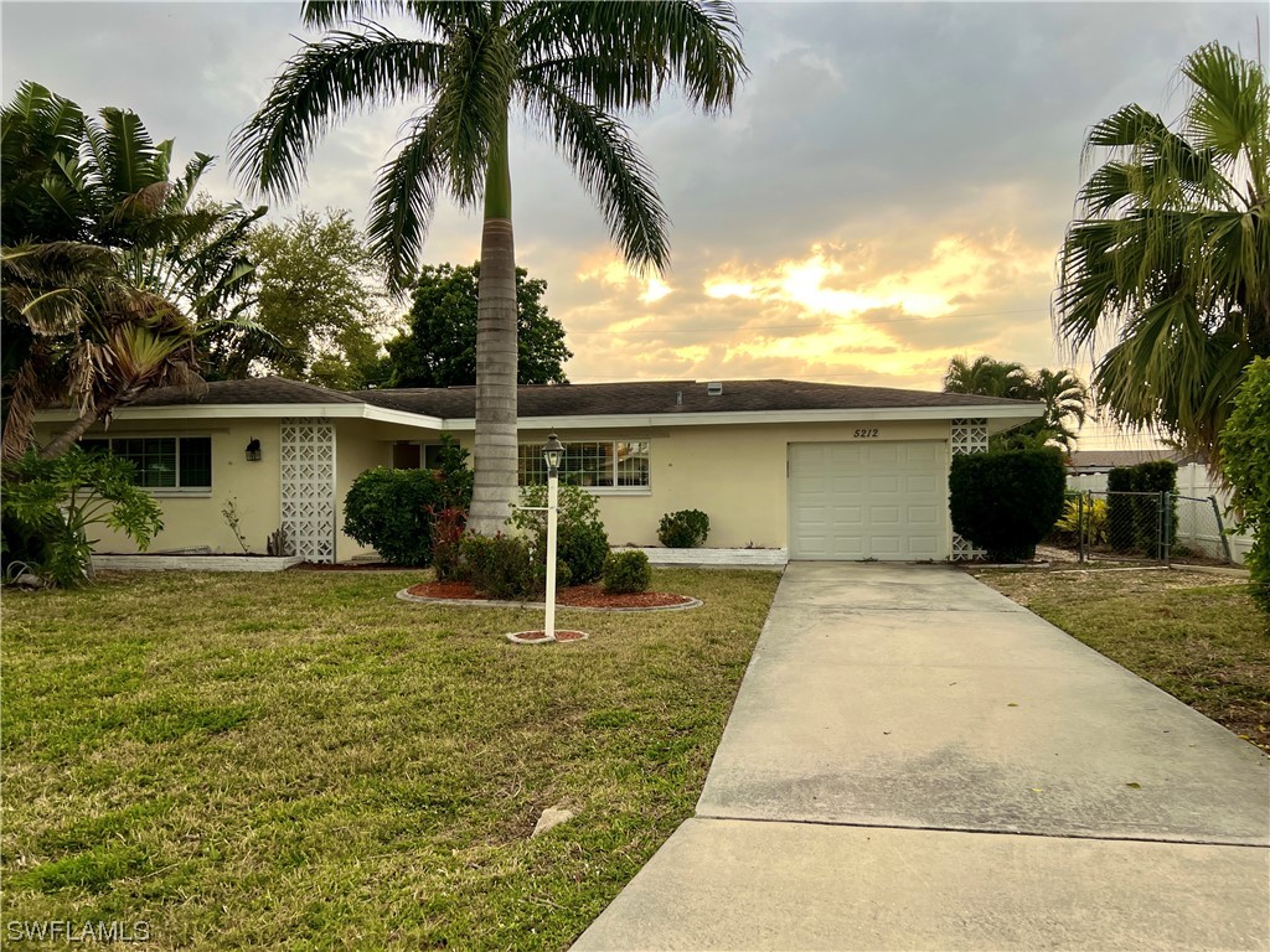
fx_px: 954
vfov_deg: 53.1
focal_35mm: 26
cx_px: 635
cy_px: 476
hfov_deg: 67.3
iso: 50
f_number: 1.5
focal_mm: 5.7
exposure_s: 1/121
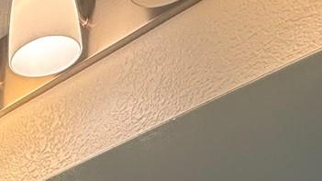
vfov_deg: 10.0
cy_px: 550
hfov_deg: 21.1
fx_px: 759
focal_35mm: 89
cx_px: -125
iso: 50
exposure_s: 1/120
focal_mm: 2.22
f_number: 2.2
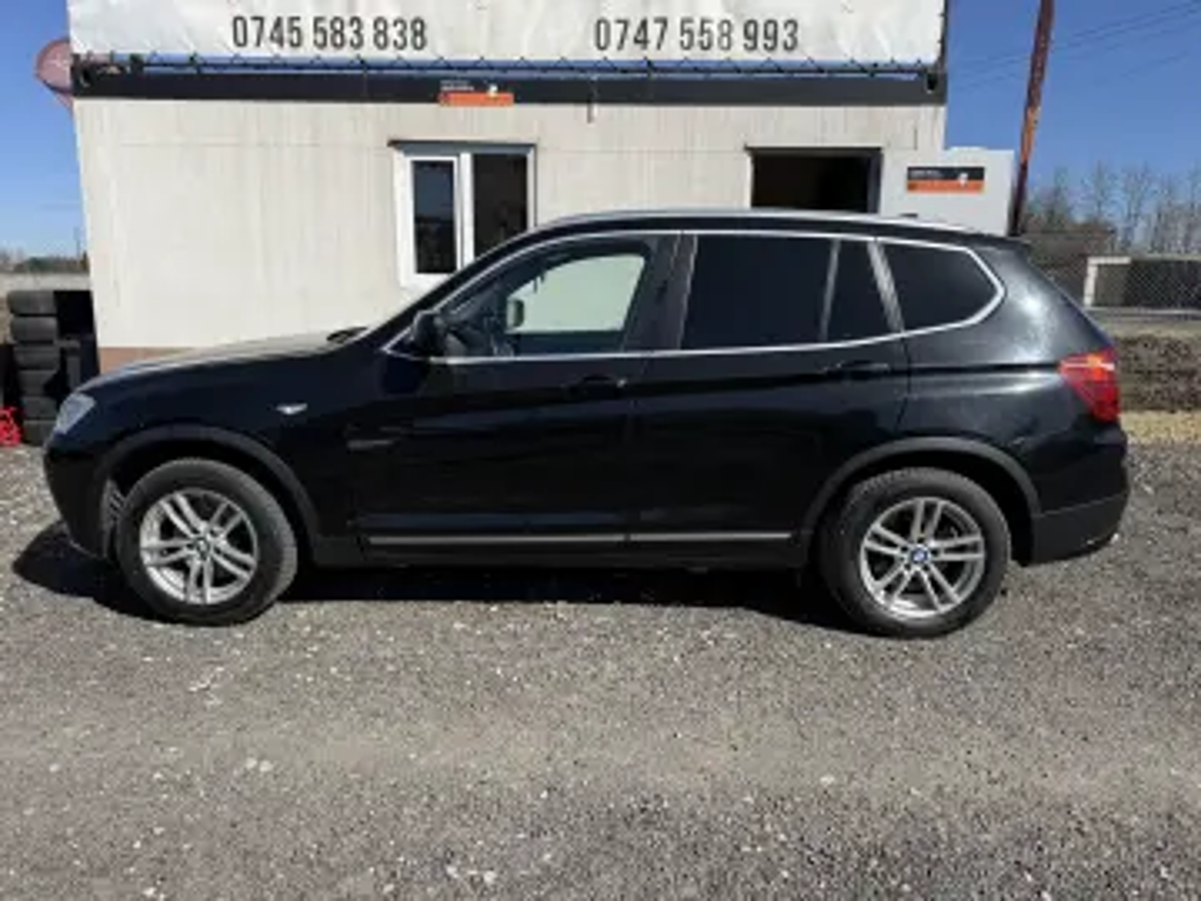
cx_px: 600
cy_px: 450
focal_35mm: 24
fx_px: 833
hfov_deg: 71.6
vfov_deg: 56.8
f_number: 1.78
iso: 80
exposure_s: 1/5319
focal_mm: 6.76
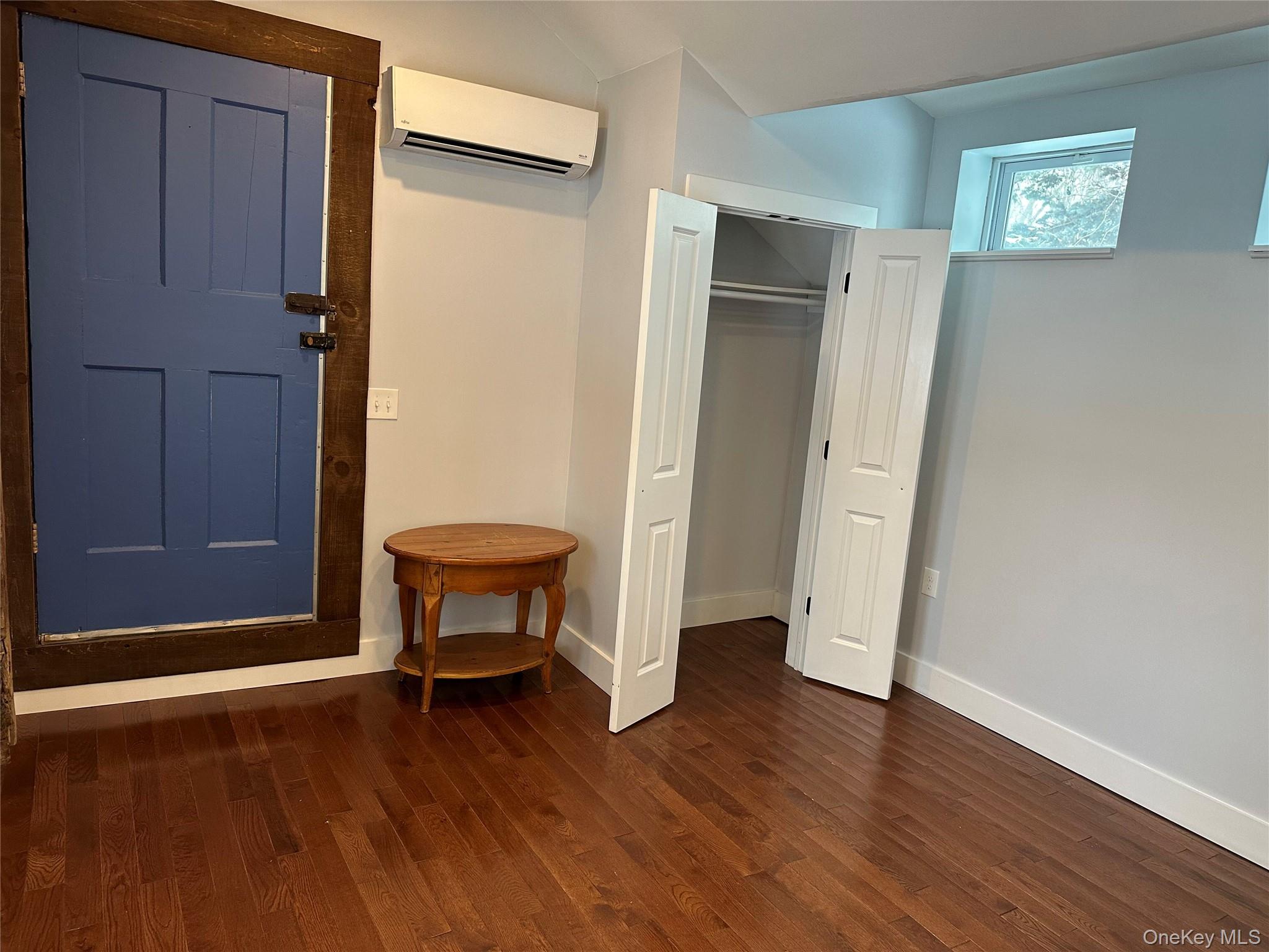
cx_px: 634
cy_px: 476
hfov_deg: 71.6
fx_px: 880
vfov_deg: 56.8
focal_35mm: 24
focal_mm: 6.86
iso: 160
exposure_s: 1/60
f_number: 1.78
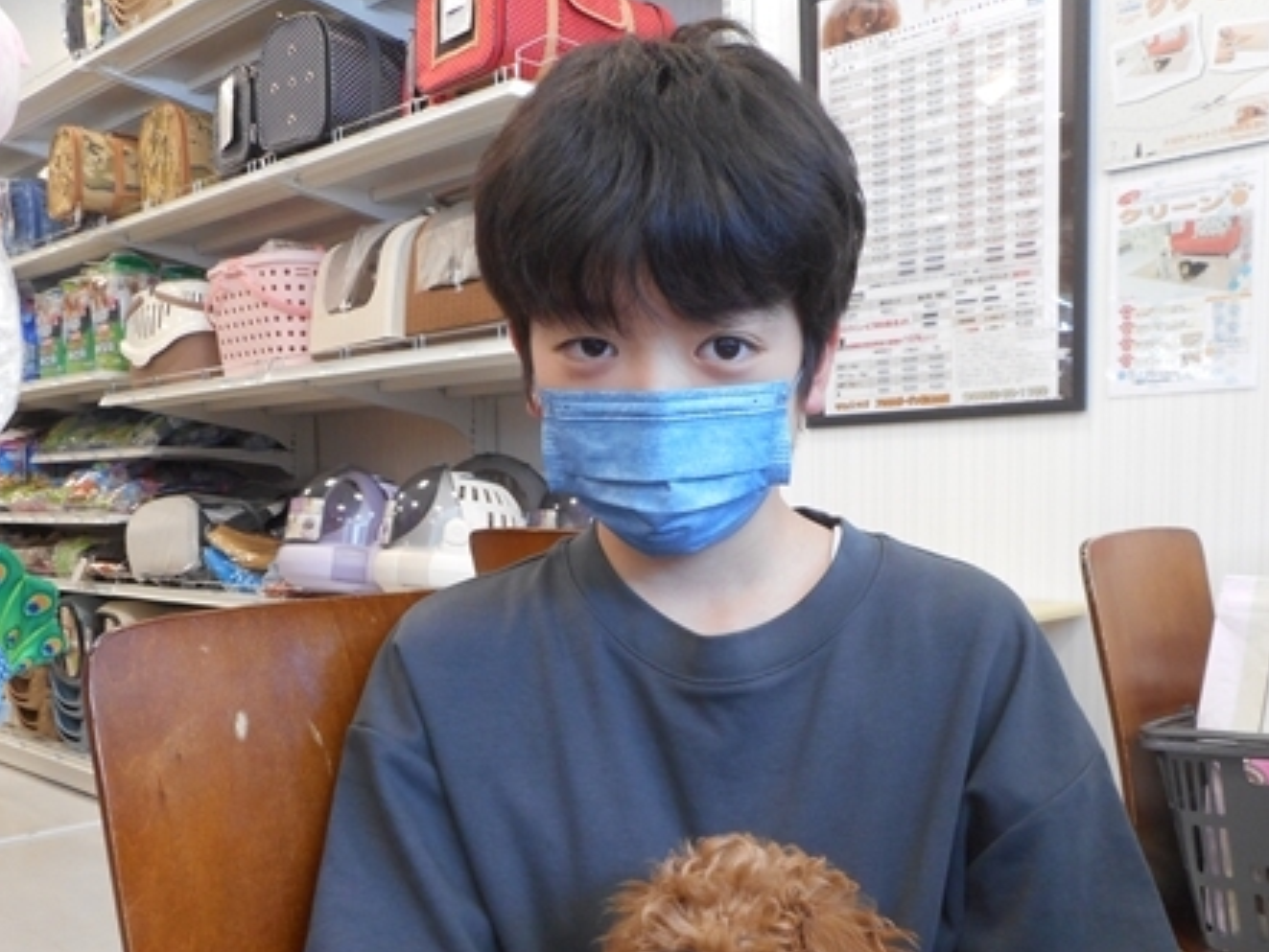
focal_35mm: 34
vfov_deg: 41.3
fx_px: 1247
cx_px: 682
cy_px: 633
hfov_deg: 53.9
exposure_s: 1/30
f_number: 3.7
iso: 220
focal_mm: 4.5
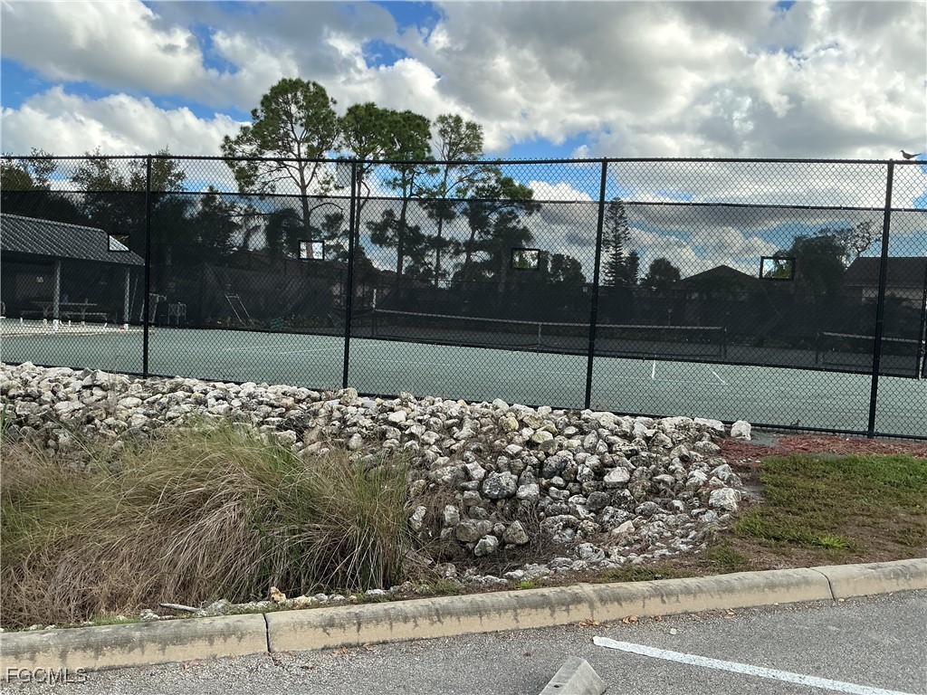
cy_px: 348
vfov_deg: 48.2
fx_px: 777
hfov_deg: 61.7
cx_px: 464
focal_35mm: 29
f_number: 1.8
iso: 25
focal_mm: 3
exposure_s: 1/1055
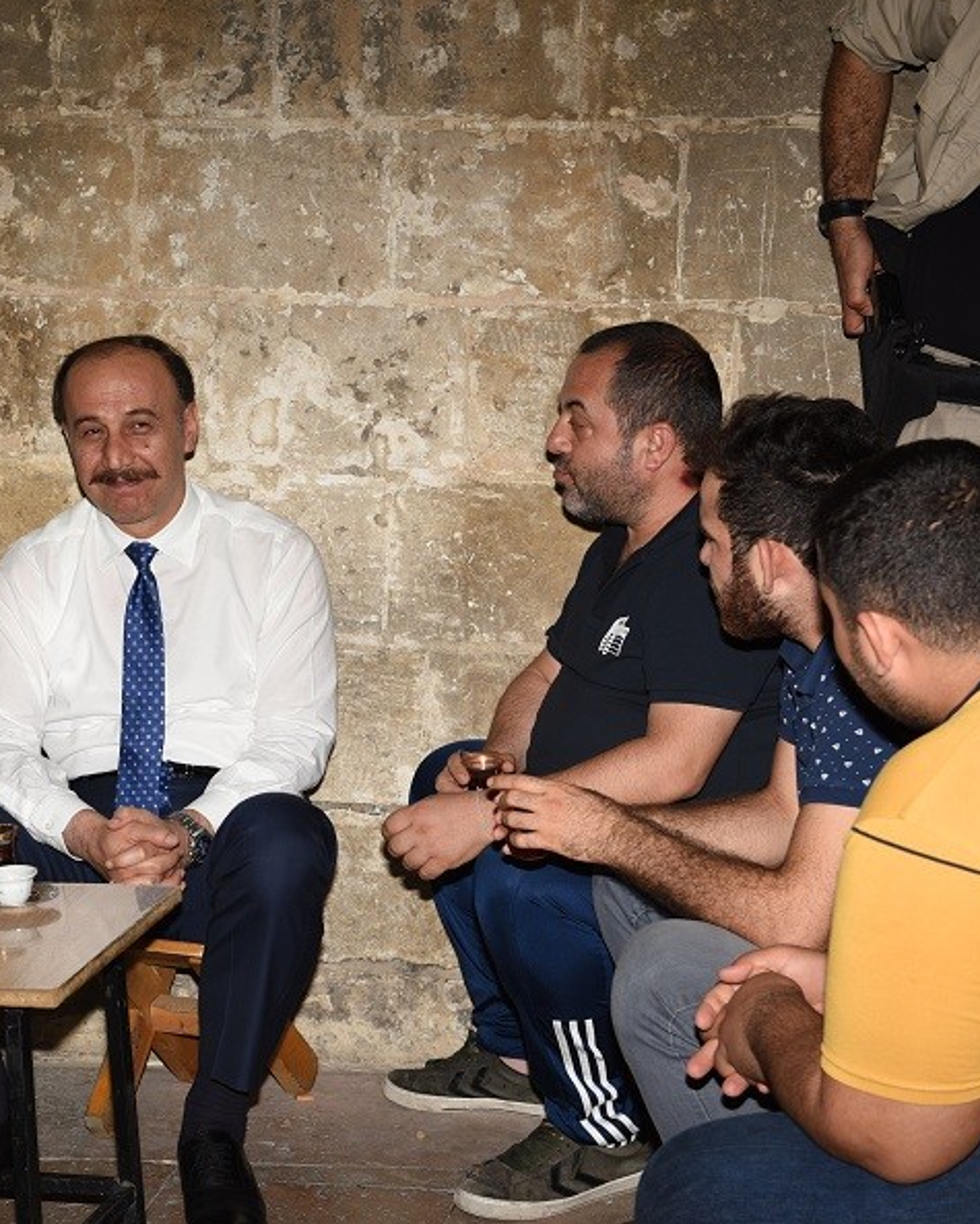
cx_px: 119
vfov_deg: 23.8
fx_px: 2898
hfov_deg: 18.9
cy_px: 605
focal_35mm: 80
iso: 400
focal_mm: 56
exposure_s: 1/60
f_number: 5.6
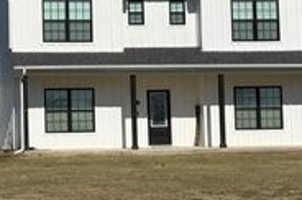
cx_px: -18
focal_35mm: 136
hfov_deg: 14.8
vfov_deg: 10.0
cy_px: 47
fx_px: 1139
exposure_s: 1/11364
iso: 64
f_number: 1.78
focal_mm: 6.76
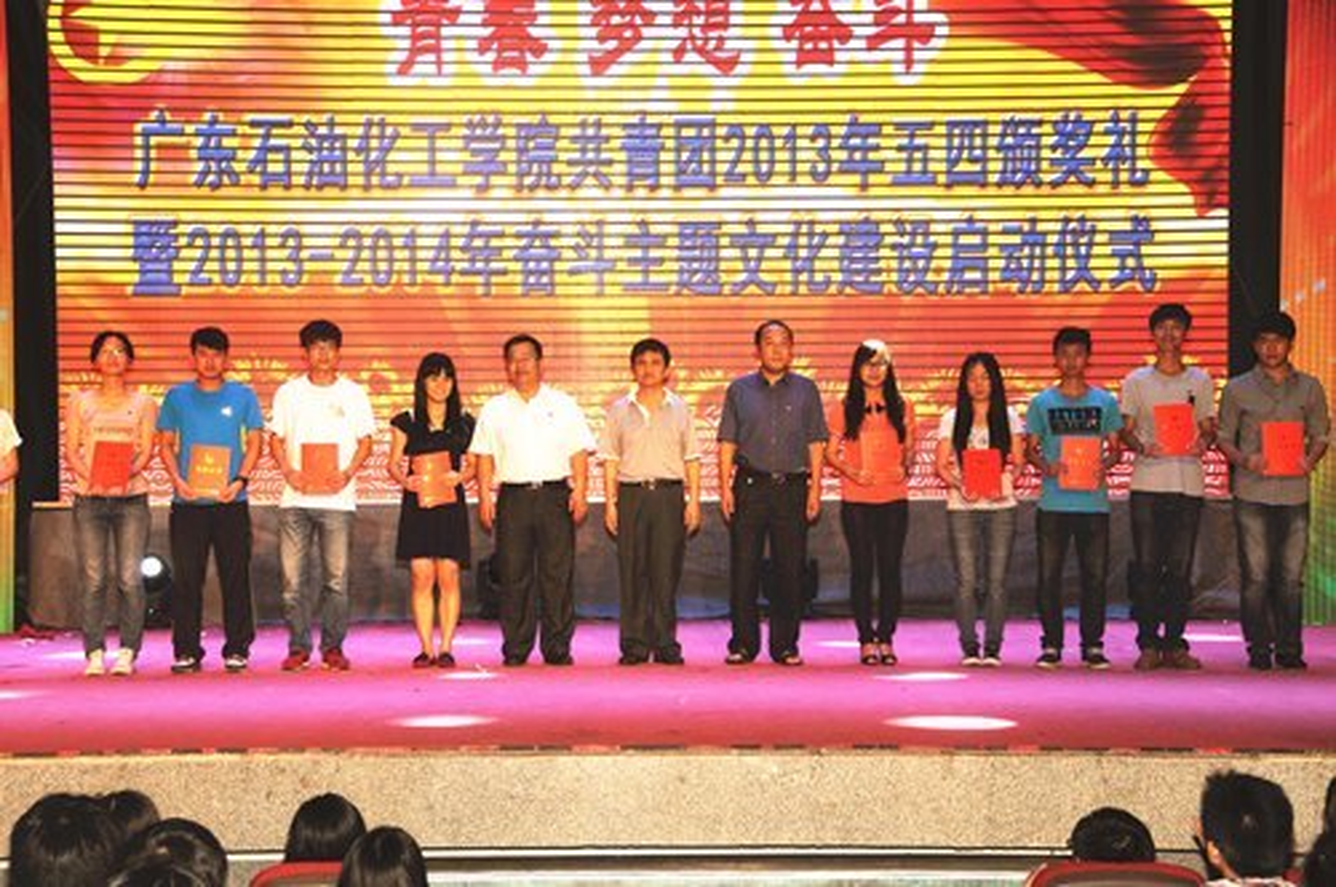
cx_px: 668
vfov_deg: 19.7
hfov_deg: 29.3
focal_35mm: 69
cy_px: 444
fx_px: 2557
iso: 640
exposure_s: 1/250
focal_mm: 46
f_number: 9
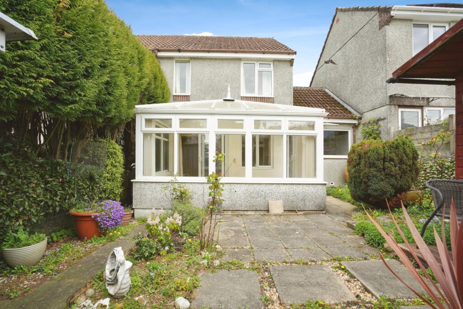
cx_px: 232
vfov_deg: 73.8
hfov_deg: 96.7
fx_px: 206
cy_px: 154
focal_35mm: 16
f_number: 9
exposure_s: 1/400
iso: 800
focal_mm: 16
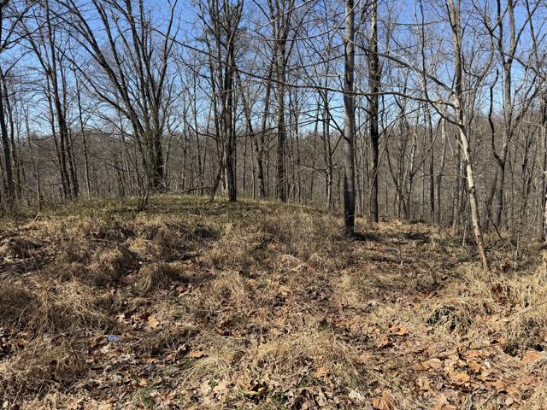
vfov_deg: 56.8
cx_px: 274
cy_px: 205
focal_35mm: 24
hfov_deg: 71.6
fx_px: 379
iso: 80
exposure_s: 1/3145
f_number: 1.78
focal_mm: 6.76
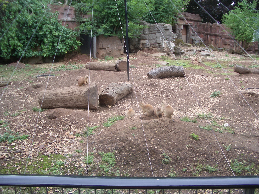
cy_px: 97
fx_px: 262
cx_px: 130
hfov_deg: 52.6
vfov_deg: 40.7
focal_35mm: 35
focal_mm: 5.8
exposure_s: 1/250
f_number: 2.6
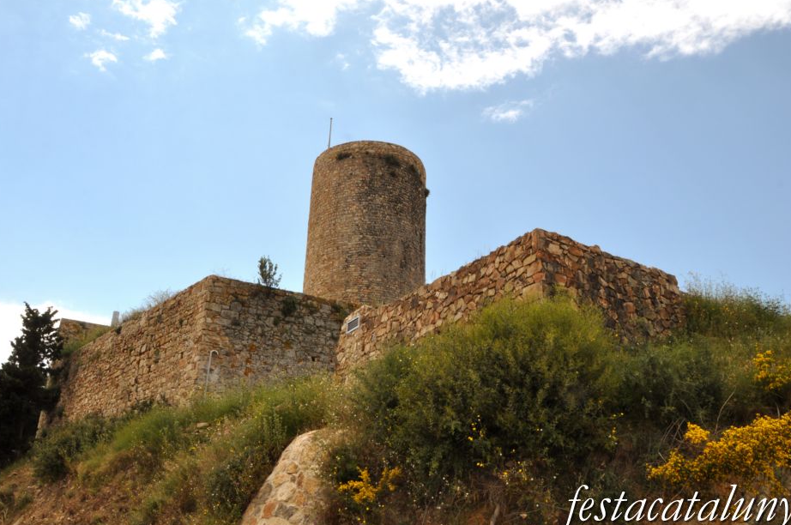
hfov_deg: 62.0
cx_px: 385
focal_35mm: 30
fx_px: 658
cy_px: 244
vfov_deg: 43.5
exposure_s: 1/200
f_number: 13
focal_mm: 18
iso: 320
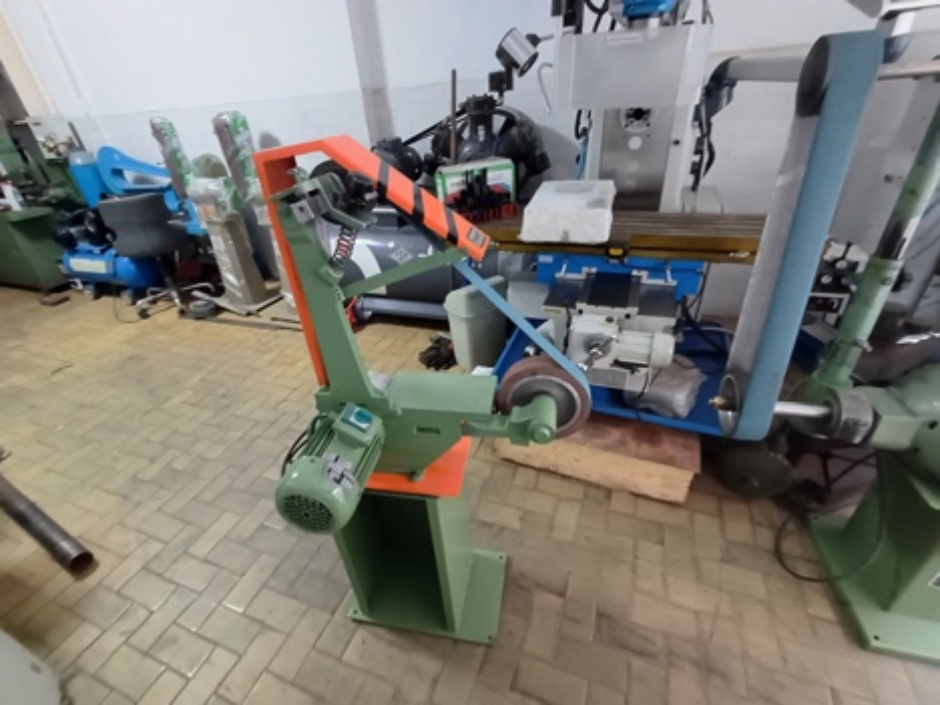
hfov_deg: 94.5
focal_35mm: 16
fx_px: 434
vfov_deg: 78.1
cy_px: 352
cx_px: 470
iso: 640
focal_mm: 1.64
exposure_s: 1/15
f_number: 2.2
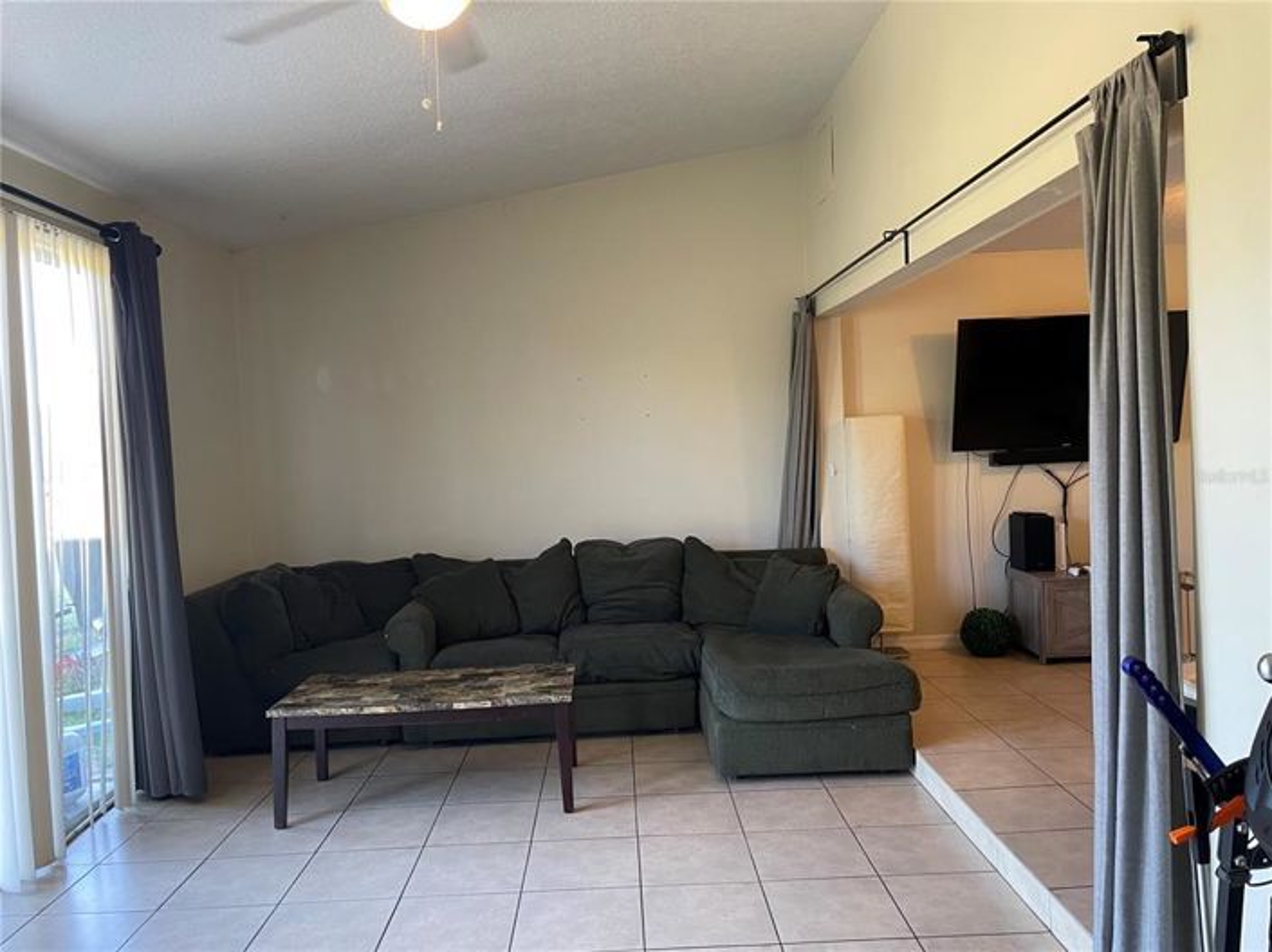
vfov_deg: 53.0
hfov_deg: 67.3
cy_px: 476
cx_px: 636
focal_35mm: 26
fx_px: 955
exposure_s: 1/60
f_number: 1.6
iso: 100
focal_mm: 4.2
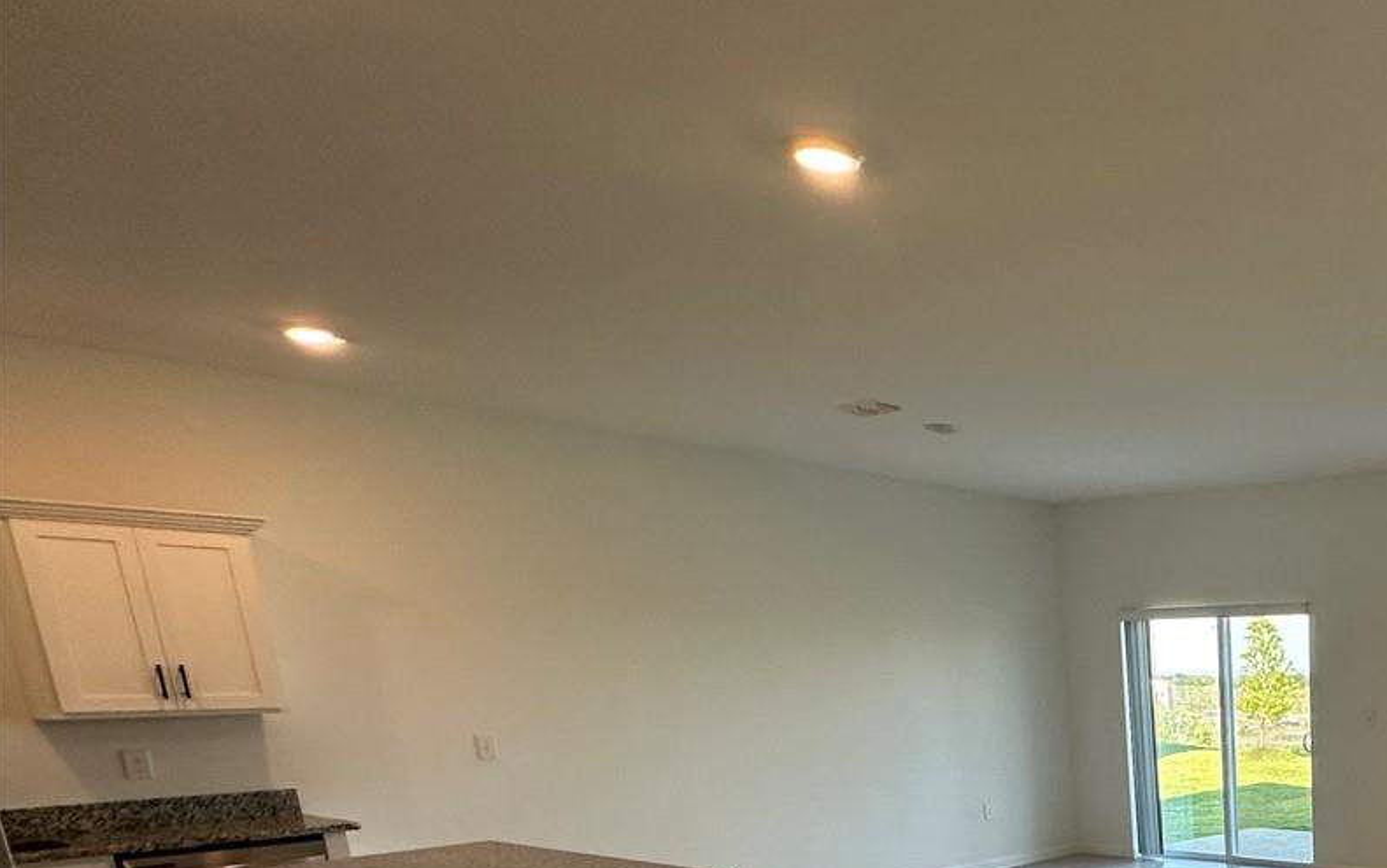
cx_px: 1399
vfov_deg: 36.1
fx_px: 1134
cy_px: 935
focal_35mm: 30
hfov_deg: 50.3
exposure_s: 1/120
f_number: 2.2
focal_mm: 2.22
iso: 80
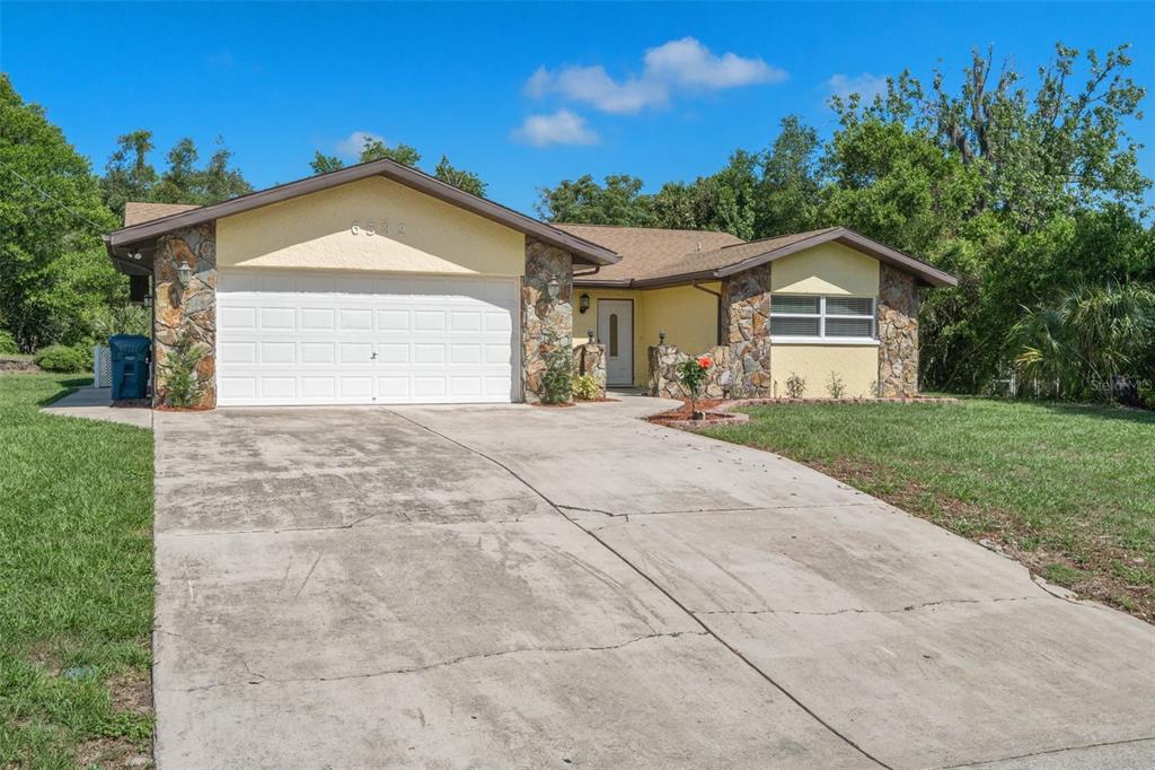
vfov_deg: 41.7
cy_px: 385
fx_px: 1010
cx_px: 578
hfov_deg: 59.5
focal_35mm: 32
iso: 320
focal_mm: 21
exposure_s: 1/2000
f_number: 8
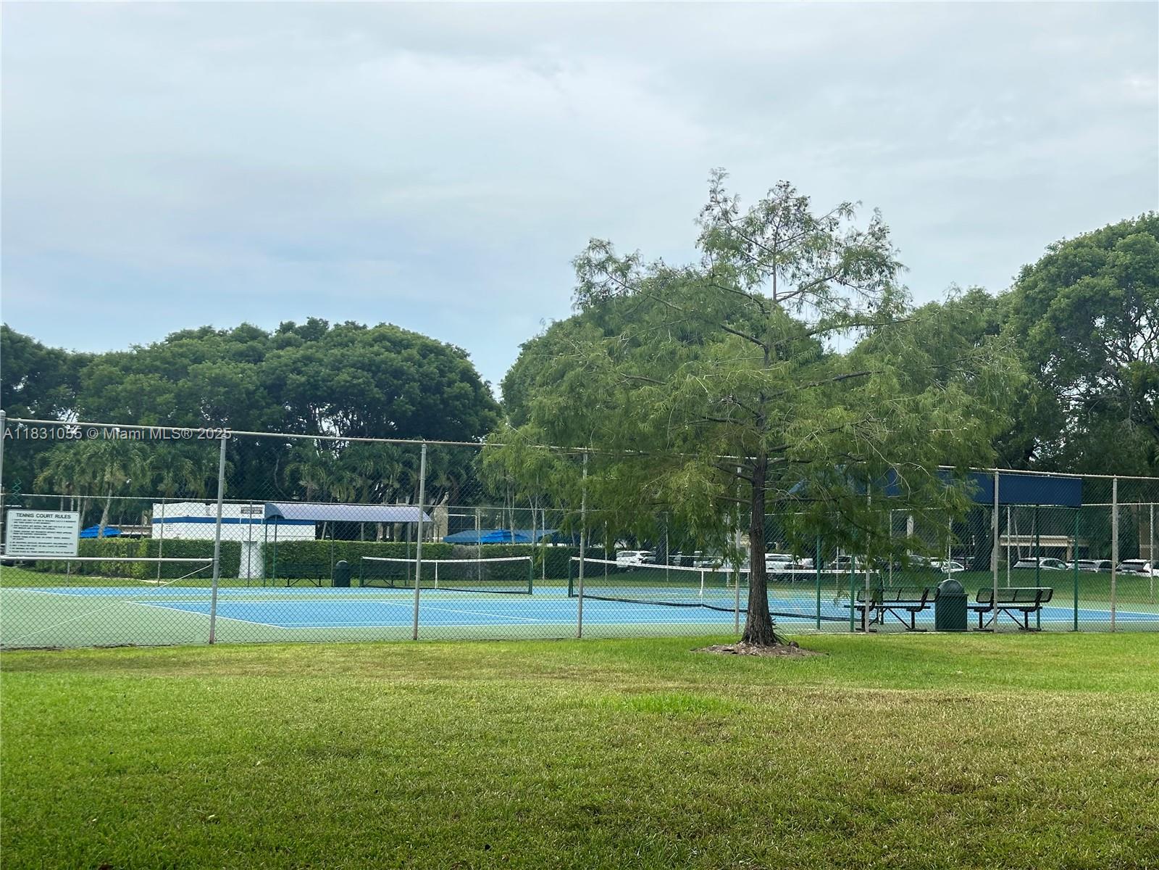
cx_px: 580
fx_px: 1607
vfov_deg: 30.3
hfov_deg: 39.7
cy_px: 435
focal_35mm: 48
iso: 64
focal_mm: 6.86
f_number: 1.78
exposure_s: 1/651
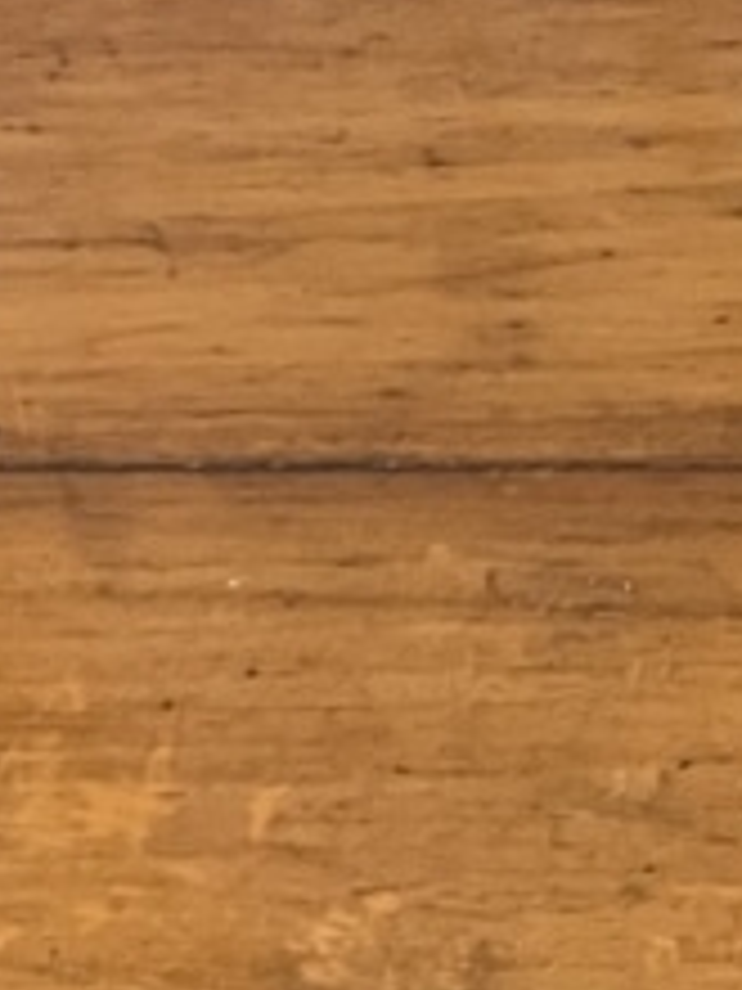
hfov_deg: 9.2
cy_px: 1933
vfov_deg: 12.3
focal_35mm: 143
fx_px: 4087
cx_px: 1837
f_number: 1.6
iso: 500
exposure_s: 1/50
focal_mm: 4.2
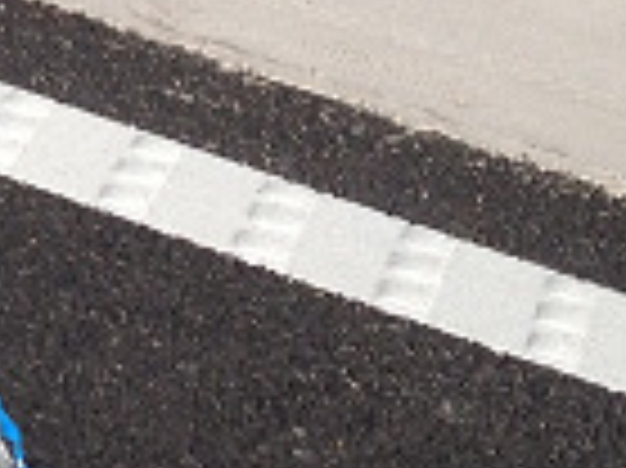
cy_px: -173
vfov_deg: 7.4
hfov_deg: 9.3
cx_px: -680
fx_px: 3596
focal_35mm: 199
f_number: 2.4
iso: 64
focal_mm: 4.28
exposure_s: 1/2304
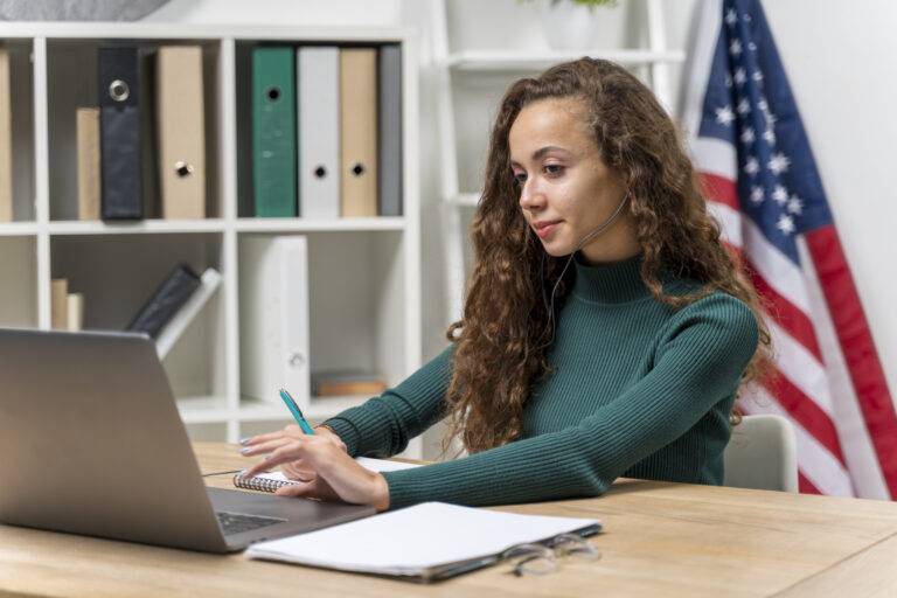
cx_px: 448
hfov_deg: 27.0
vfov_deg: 18.2
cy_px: 299
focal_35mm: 75
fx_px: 1869
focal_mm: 75
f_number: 2.8
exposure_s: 1/160
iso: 250
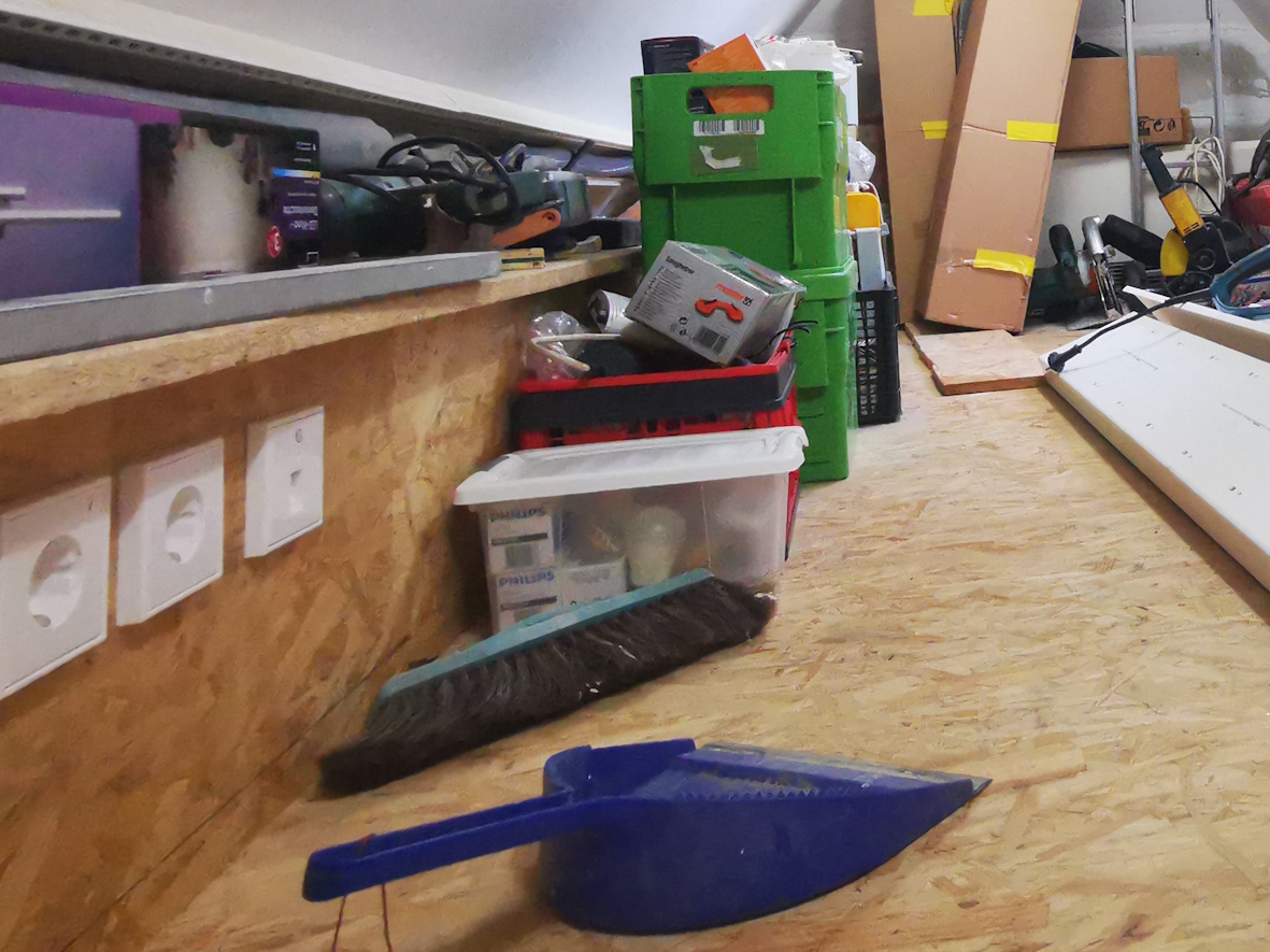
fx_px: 1320
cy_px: 106
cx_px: 1226
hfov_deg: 44.8
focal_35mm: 36
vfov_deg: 37.2
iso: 500
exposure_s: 1/33.3
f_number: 2.2
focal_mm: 2.26
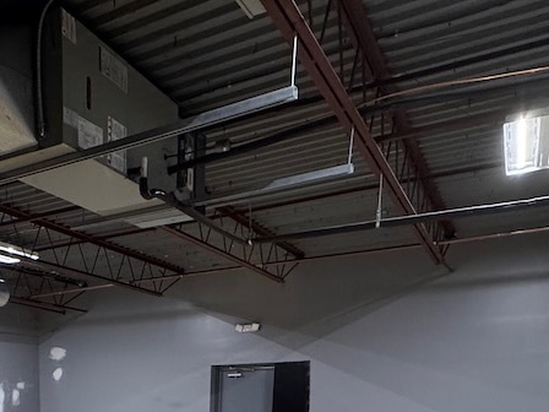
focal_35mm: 40
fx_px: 634
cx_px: 78
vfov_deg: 29.0
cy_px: 540
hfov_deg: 43.6
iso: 320
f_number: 2.2
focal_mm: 2.22
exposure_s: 1/99
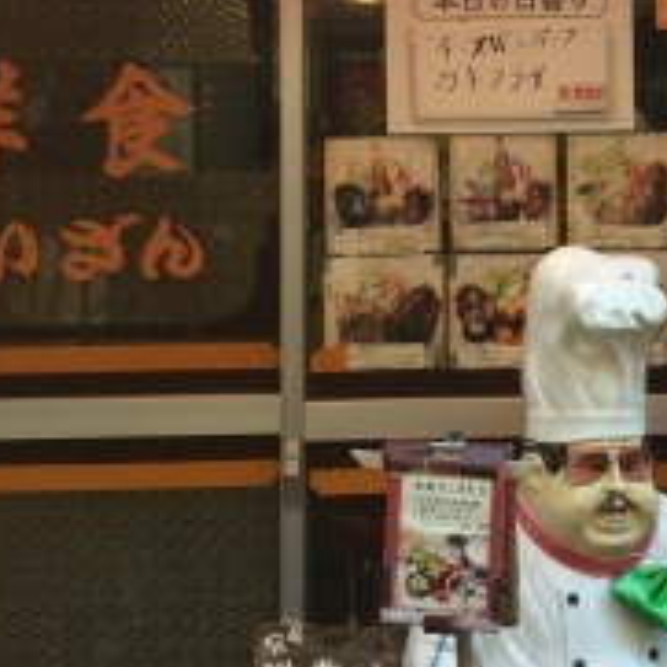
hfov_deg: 23.7
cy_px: 114
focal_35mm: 71
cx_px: 584
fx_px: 1548
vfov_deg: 23.9
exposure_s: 1/144
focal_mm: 4.15
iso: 32
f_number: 2.2
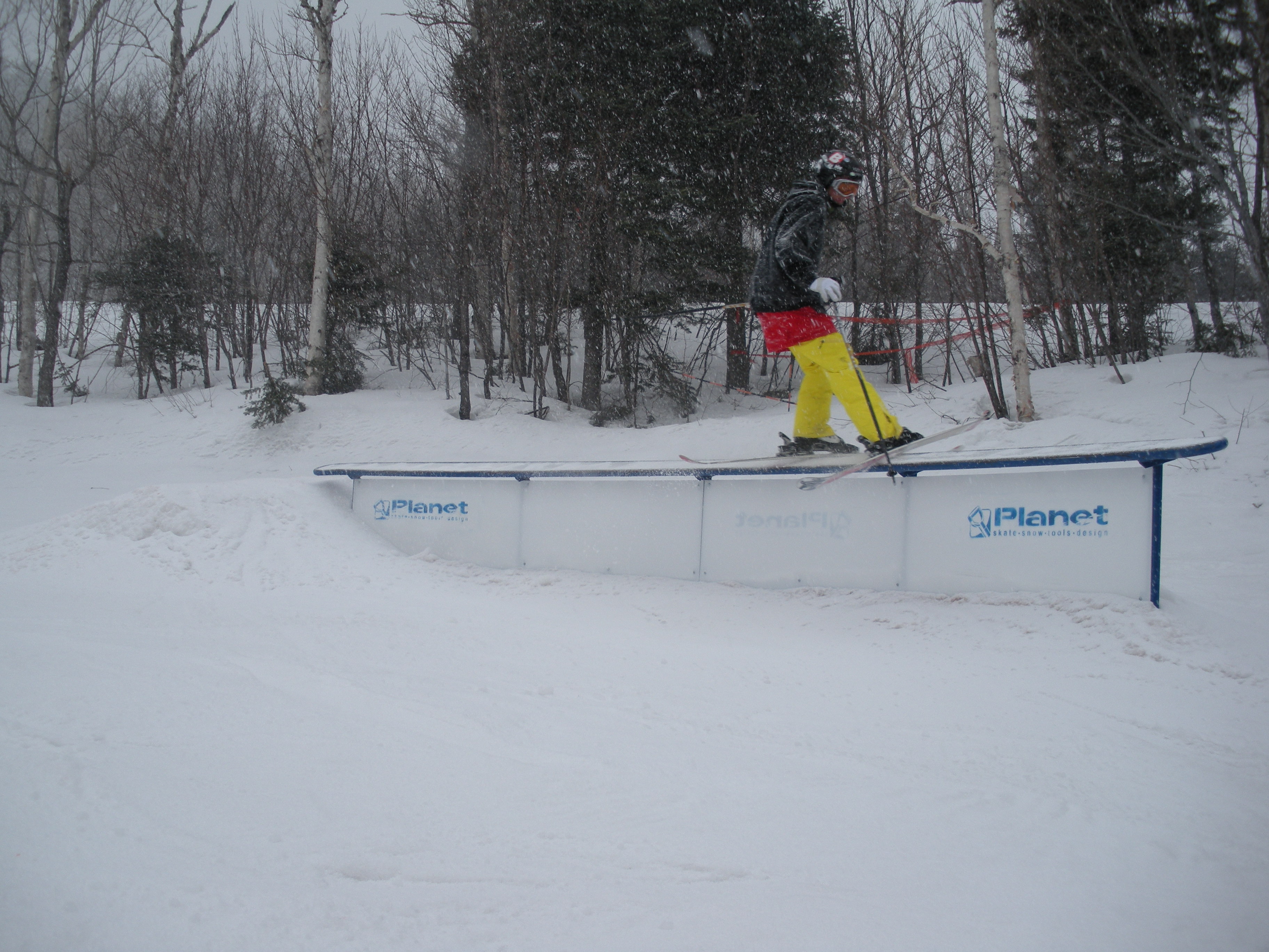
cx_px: 634
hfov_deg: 51.4
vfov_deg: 39.7
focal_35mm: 36
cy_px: 476
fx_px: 1320
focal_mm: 6.3
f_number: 3.5
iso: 64
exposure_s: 1/317
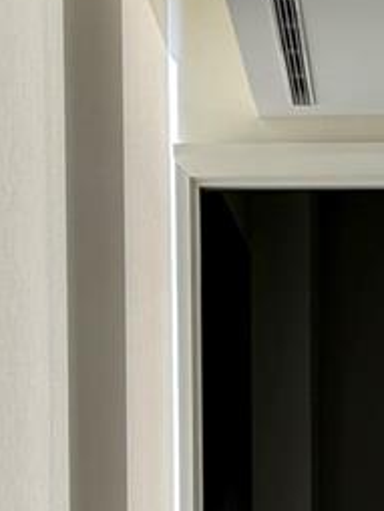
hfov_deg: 10.2
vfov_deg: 13.2
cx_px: 400
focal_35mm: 145
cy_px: 646
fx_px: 2141
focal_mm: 6.76
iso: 80
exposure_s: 1/345
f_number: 1.78
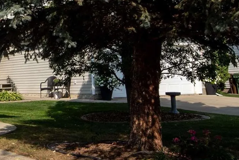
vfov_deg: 19.0
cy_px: 31
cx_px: 7
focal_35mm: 71
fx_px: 471
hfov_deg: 27.0
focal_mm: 17
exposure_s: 1/200
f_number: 10
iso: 100
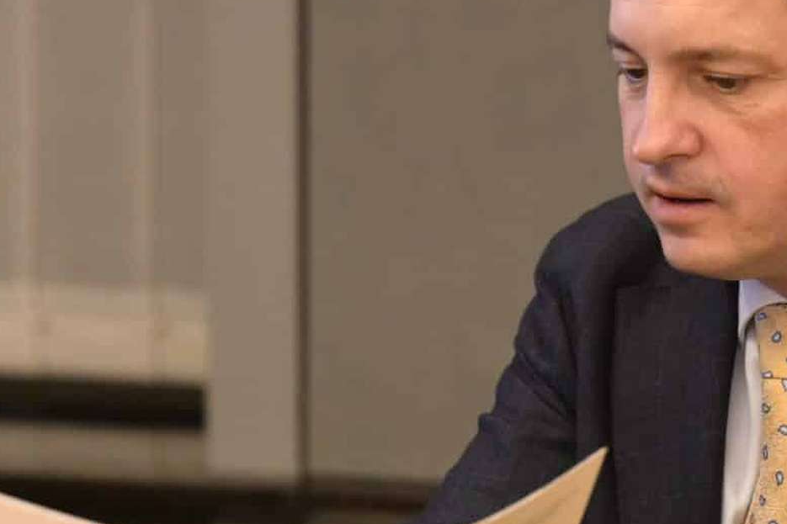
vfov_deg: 3.6
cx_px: 235
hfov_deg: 5.5
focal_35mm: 378
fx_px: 8261
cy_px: 528
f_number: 2.8
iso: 2500
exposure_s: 1/250
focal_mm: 115
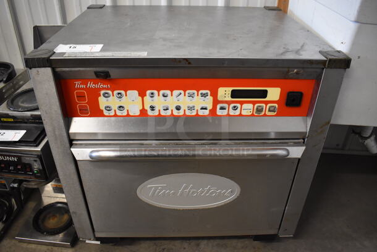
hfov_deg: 67.3
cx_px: 188
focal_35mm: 27
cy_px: 126
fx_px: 283
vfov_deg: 48.0
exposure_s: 1/125
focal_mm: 18
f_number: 3.5
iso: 2200
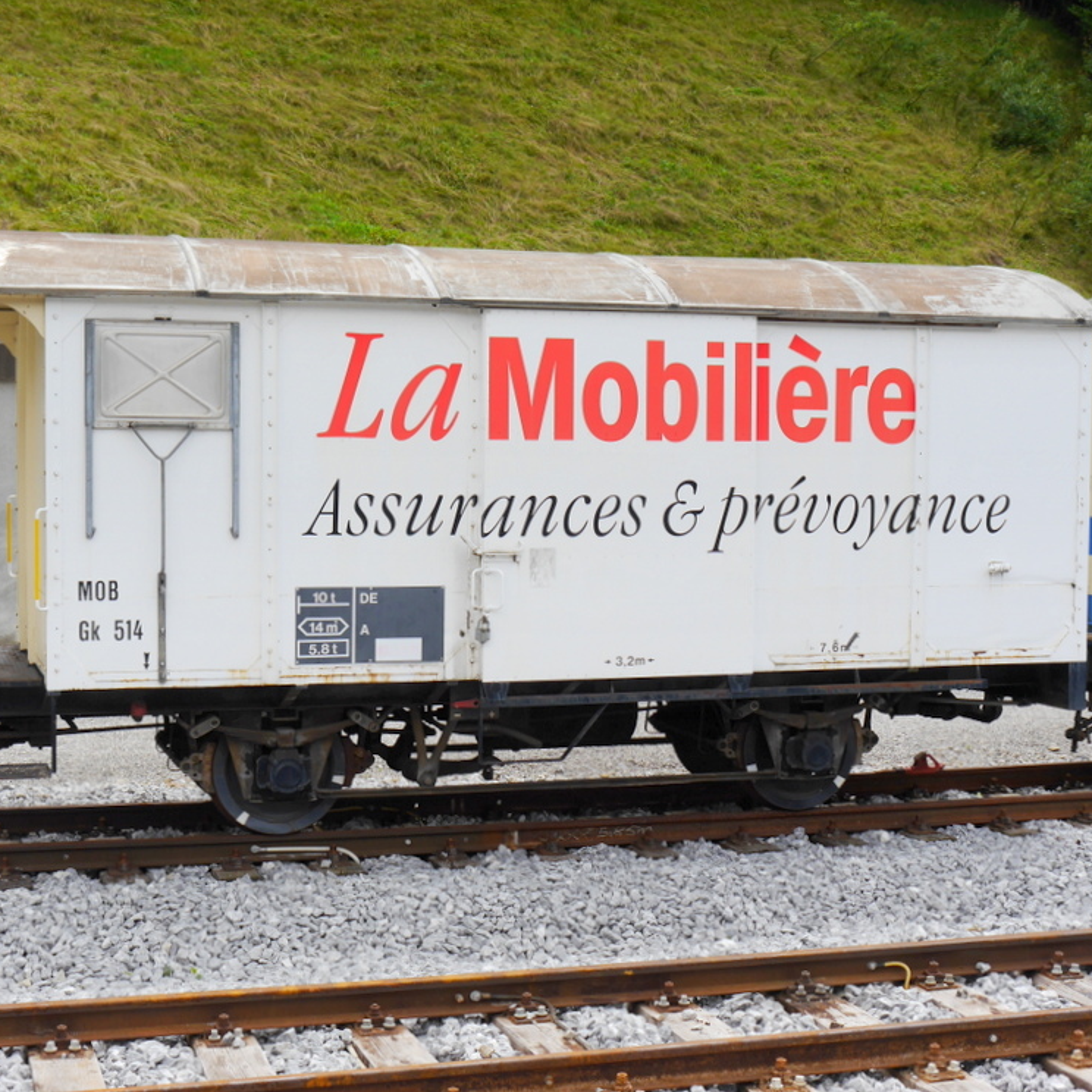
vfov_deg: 30.0
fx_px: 2034
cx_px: 478
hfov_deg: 30.0
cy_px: 543
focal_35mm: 57
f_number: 6.3
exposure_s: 1/200
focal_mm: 24
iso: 160
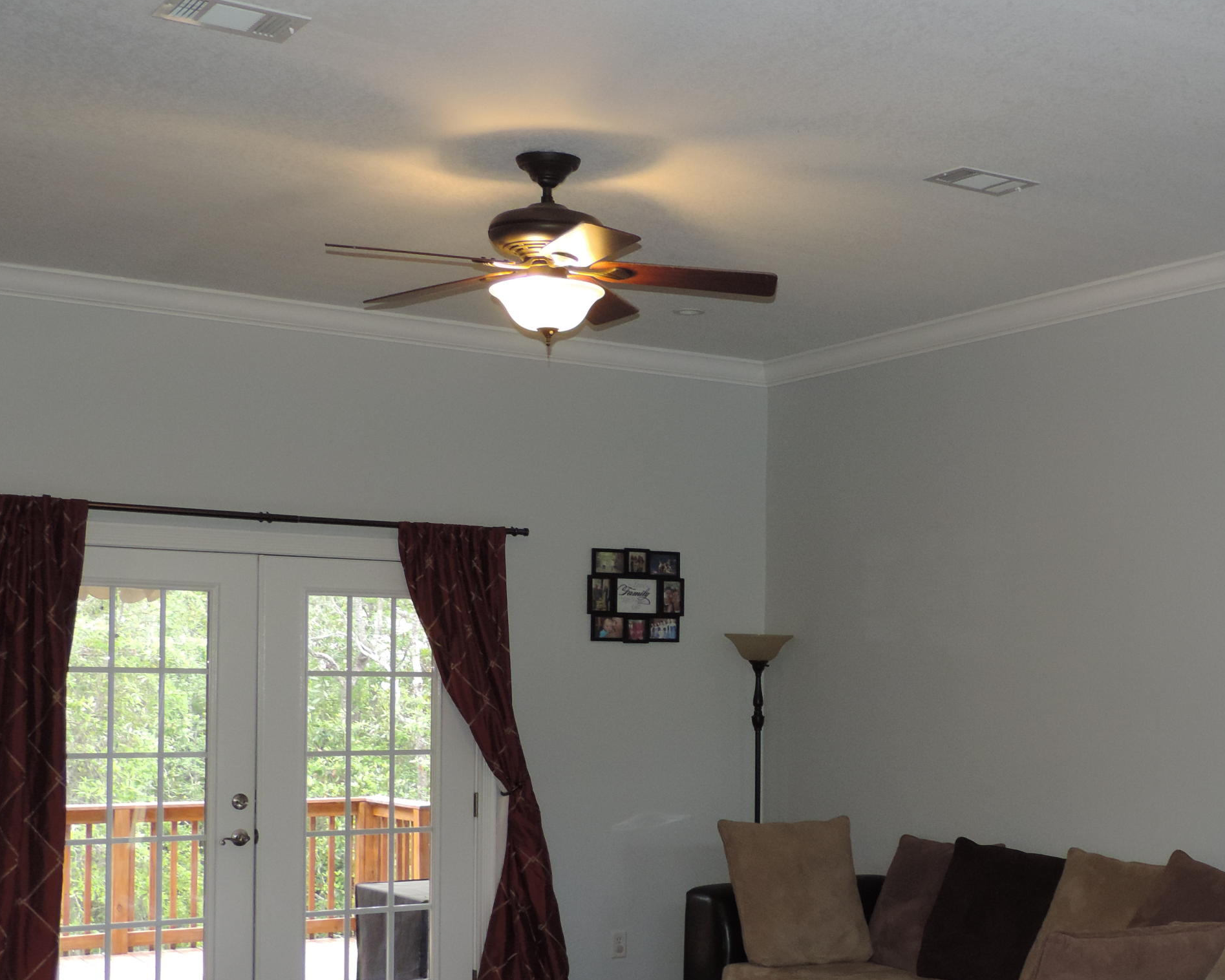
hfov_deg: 36.0
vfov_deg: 29.4
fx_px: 1849
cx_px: 879
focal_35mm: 51
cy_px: 687
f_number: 3.2
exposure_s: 1/30
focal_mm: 5.8
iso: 200
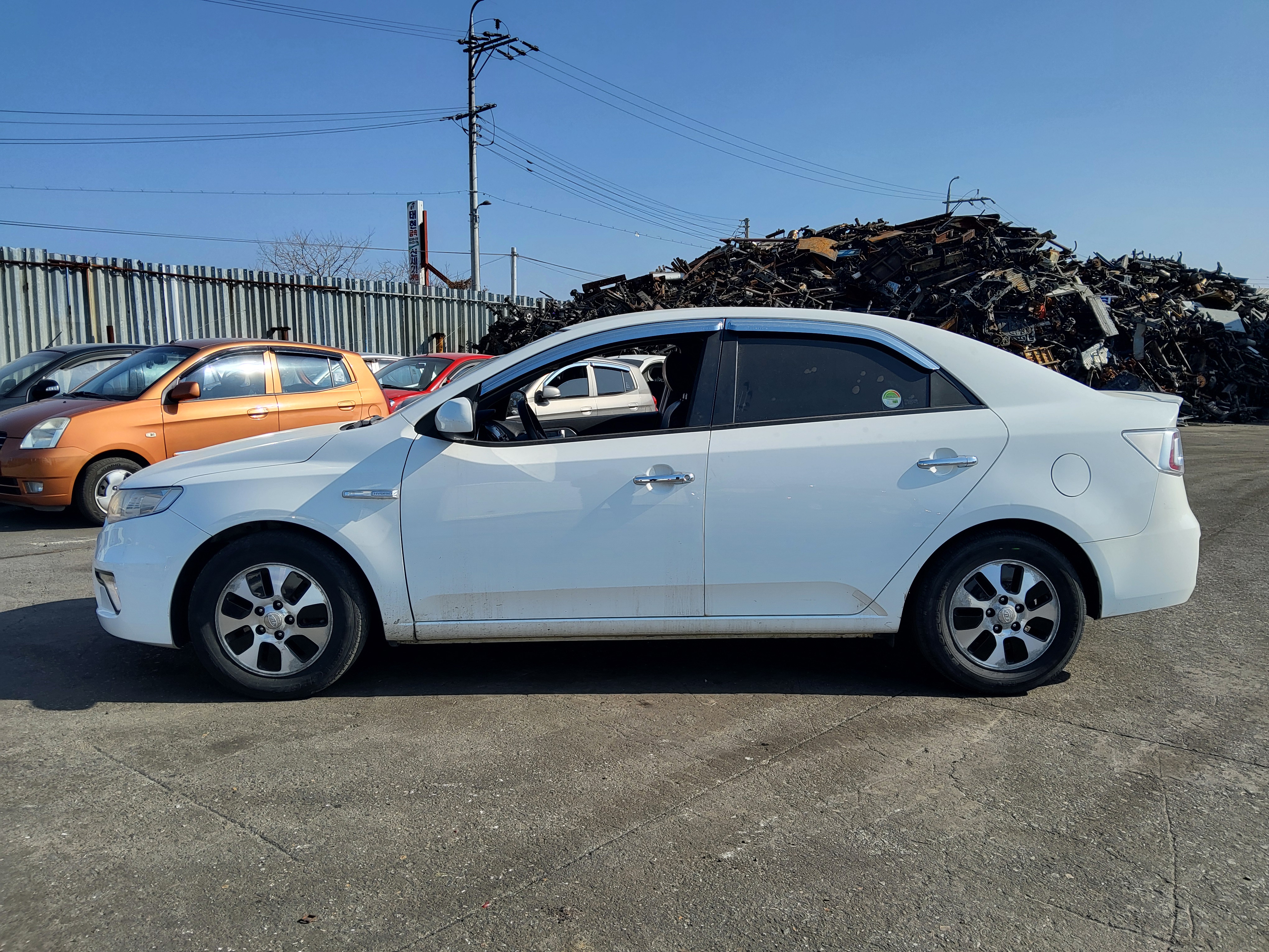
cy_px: 476
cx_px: 634
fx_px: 953
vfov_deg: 53.1
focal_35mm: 26
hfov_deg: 67.3
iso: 12
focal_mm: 3.98
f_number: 1.8
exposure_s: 1/781
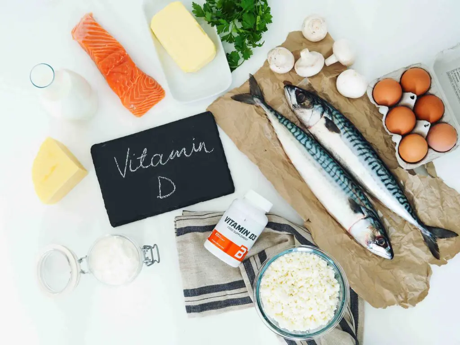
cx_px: 230
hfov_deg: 38.2
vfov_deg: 29.1
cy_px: 172
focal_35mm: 50
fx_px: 664
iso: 500
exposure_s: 1/160
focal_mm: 25
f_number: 4.5
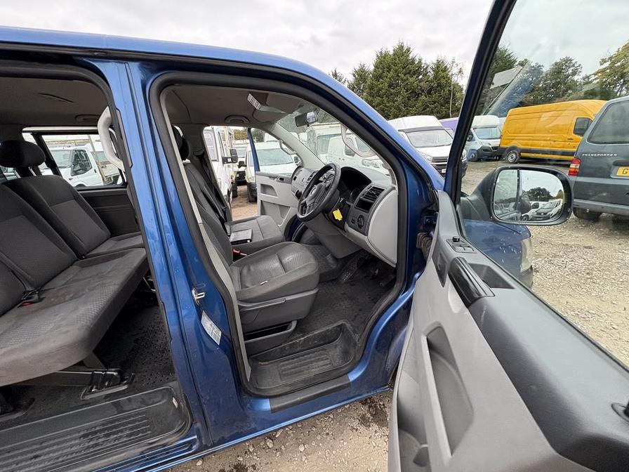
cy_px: 236
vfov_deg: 85.7
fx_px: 254
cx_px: 314
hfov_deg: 102.1
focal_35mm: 14
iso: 100
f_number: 2.2
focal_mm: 2.22
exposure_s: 1/128
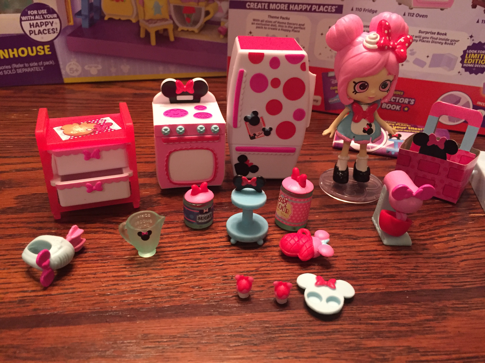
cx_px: 242
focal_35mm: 29
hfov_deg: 61.7
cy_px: 182
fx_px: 406
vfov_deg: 48.2
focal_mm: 4.15
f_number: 2.2
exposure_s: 1/20
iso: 250
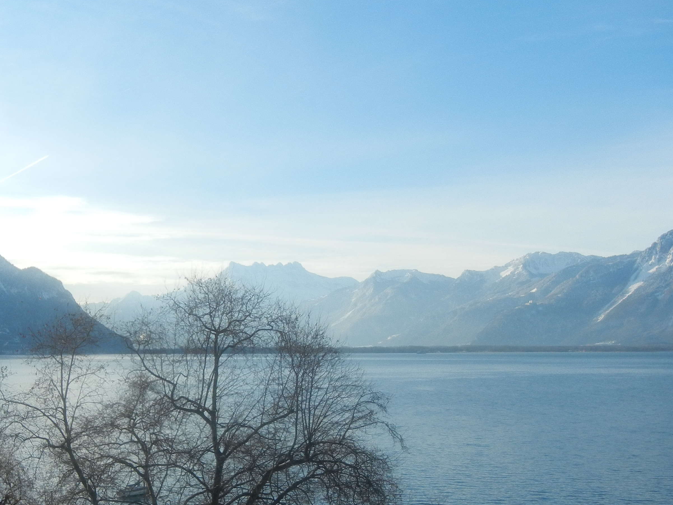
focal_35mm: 50
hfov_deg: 37.4
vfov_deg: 28.7
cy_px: 372
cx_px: 184
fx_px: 972
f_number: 7
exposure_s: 1/363
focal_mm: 5.4
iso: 160
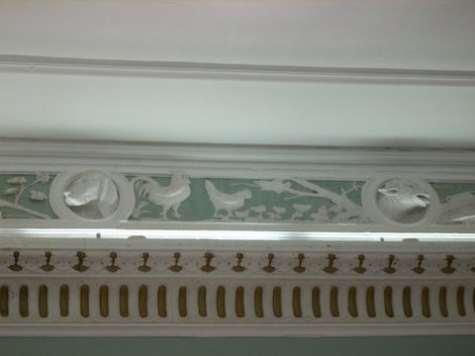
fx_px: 1551
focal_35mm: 113
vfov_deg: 13.1
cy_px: 178
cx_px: 238
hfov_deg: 17.4
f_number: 5.2
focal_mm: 18.6
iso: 141
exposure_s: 1/30
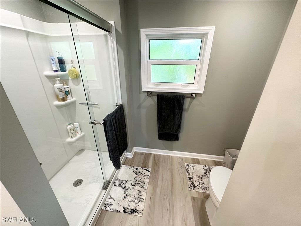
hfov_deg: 102.1
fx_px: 122
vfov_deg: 85.7
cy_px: 113
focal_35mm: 14
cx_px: 150
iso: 160
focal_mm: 2.22
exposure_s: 1/60
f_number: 2.2
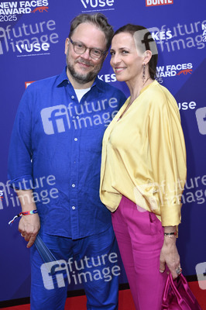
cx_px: 103
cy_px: 155
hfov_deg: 30.5
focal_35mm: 44
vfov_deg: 44.5
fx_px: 378
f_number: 5.6
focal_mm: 44
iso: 800
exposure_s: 1/200
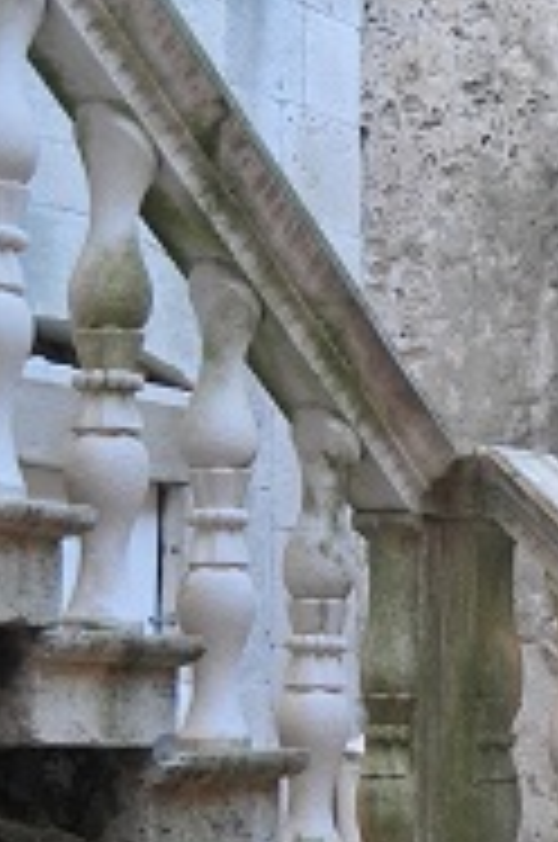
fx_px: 2138
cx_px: 855
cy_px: 477
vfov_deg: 22.3
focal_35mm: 92
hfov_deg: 13.9
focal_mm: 19
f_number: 3.2
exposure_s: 1/80
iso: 320
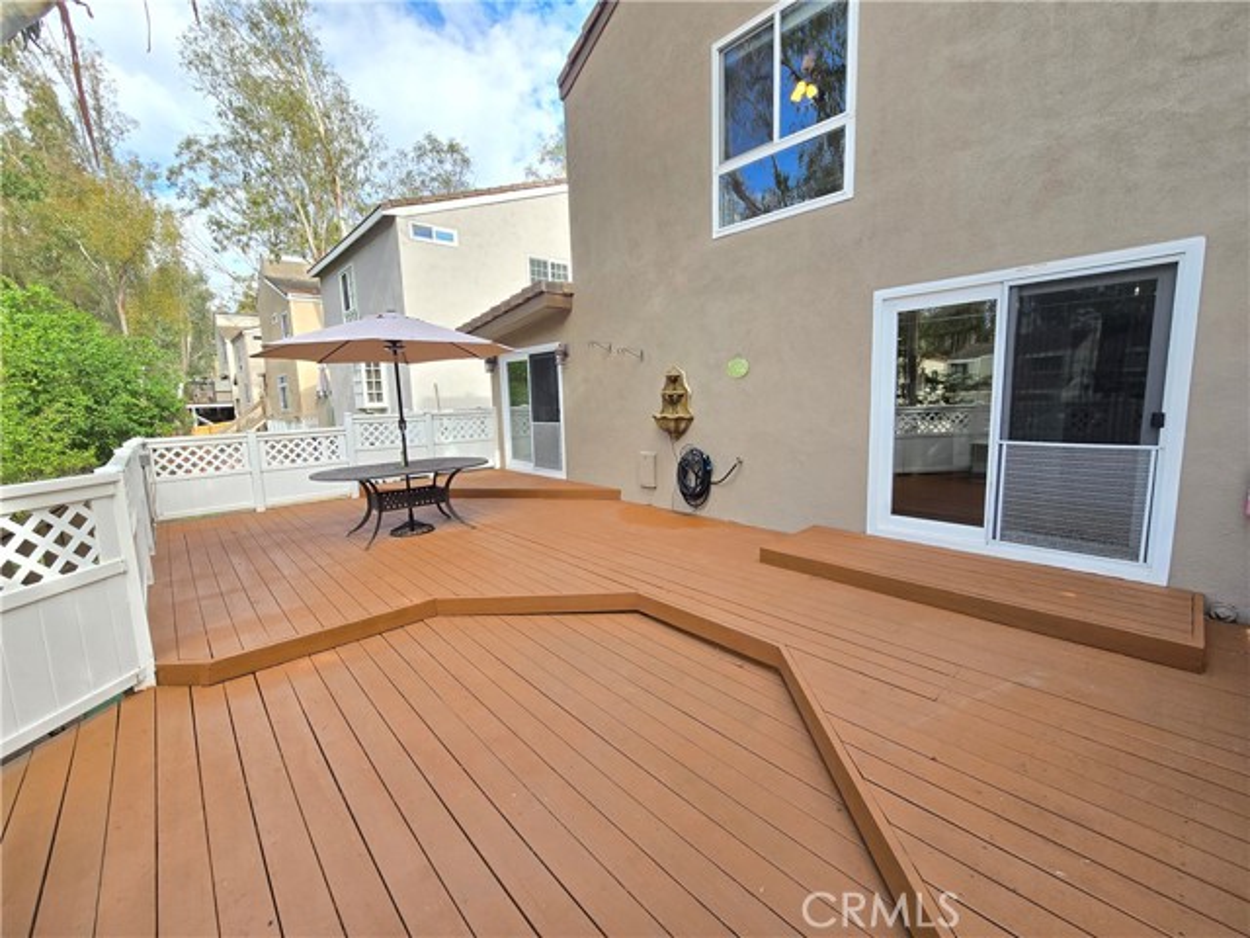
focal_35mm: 13
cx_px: 625
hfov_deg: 106.2
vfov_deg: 89.9
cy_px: 469
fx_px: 469
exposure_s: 1/288
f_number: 2.2
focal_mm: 2.2
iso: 50
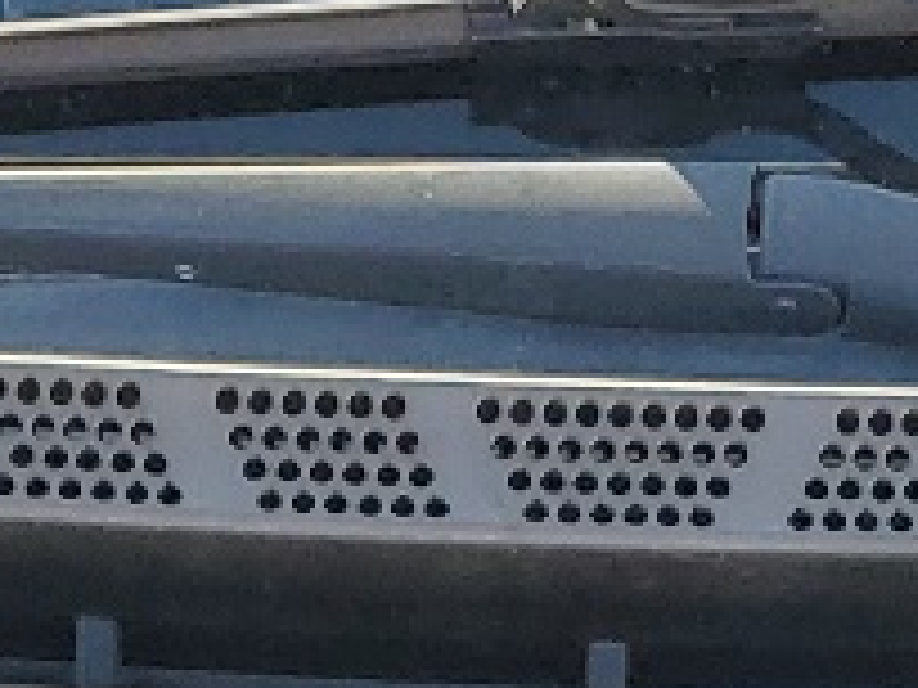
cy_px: 2356
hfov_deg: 9.7
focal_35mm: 204
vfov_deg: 6.4
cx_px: 590
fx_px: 5410
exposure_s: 1/625
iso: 50
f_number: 1.5
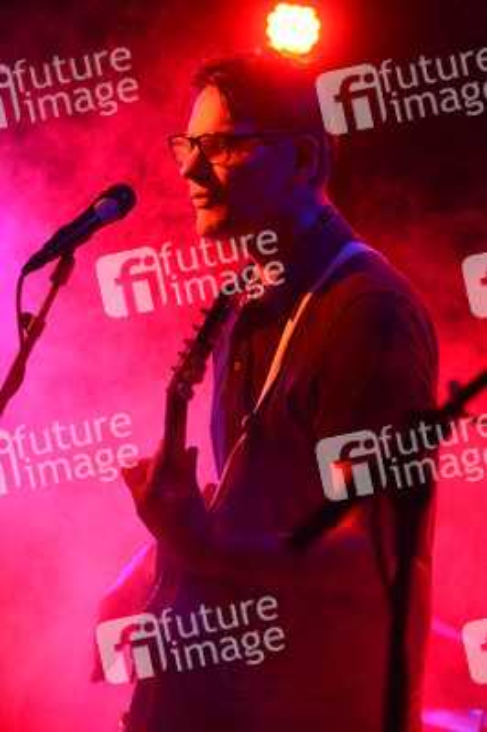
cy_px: 366
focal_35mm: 95
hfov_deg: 14.4
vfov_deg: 21.5
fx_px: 1931
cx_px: 244
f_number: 4.5
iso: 6400
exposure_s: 1/400
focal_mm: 95
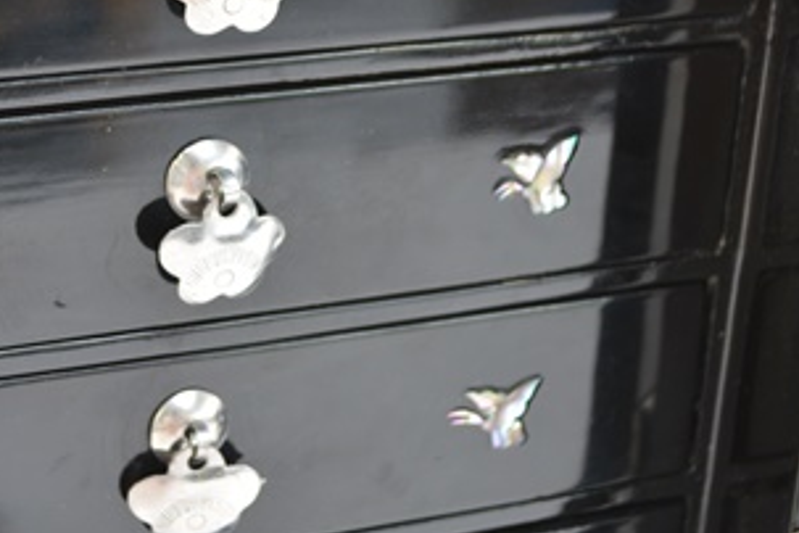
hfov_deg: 21.2
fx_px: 2108
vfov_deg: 14.3
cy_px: 55
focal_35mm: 95
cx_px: 140
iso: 400
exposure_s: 1/60
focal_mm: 32
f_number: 4.8
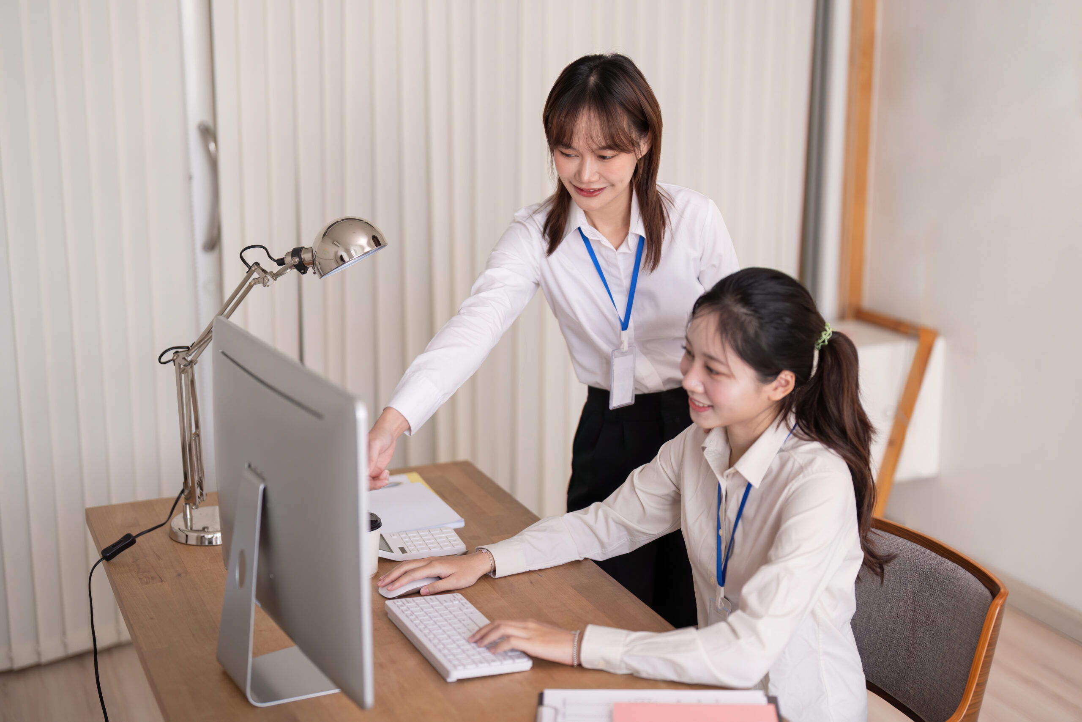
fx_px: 1503
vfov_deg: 27.0
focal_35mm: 50
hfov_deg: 39.6
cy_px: 361
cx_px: 541
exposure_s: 1/400
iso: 125
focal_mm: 50
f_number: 1.2
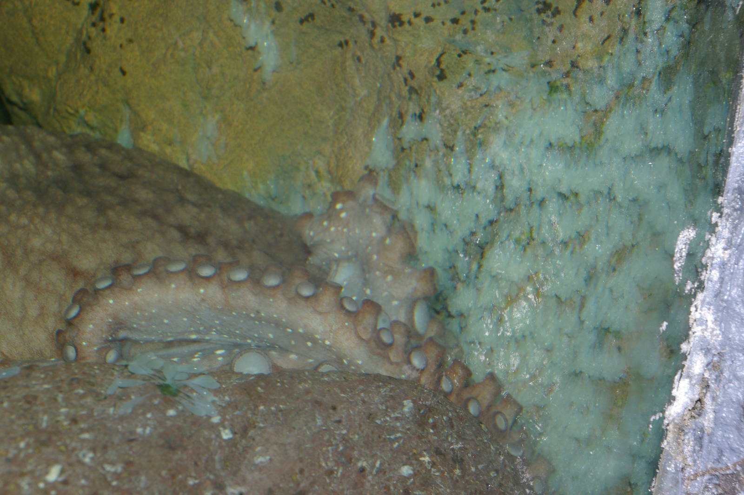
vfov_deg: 16.5
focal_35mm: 82
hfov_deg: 24.6
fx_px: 1704
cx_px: 372
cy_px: 248
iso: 400
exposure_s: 1/60
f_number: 16
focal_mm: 55
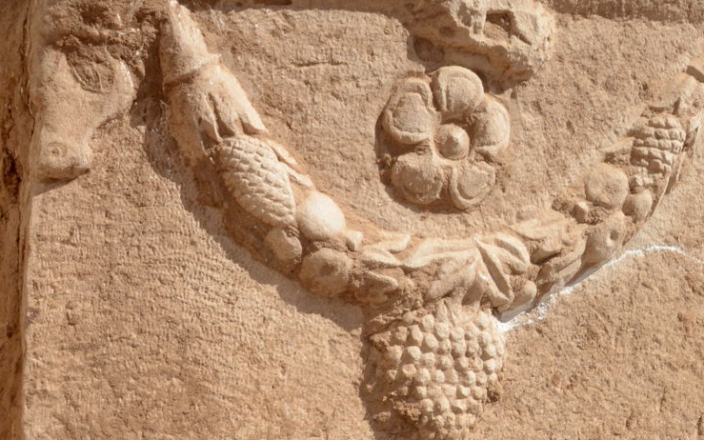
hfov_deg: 36.7
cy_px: 280
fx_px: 998
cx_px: 616
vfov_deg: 24.8
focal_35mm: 52
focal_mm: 18
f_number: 14
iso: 400
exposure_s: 1/160
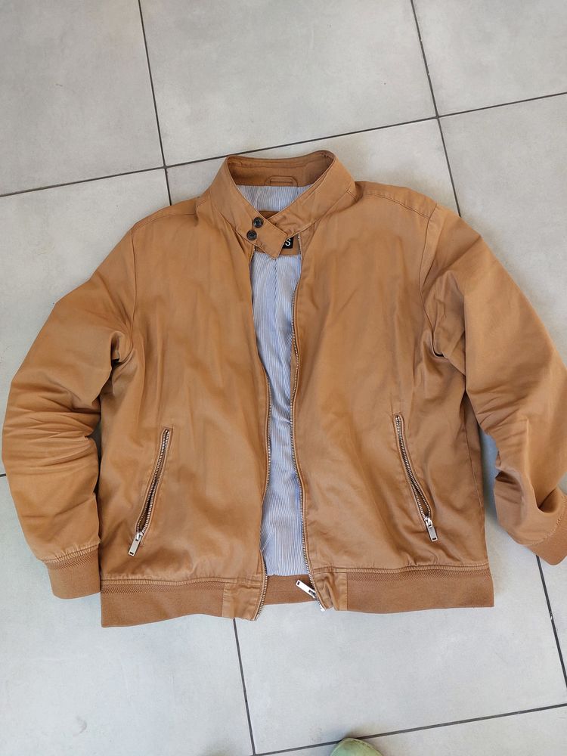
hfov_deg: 54.9
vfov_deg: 69.4
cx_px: 284
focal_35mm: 25
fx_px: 546
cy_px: 378
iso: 160
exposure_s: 1/100
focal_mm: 5.23
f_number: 1.8
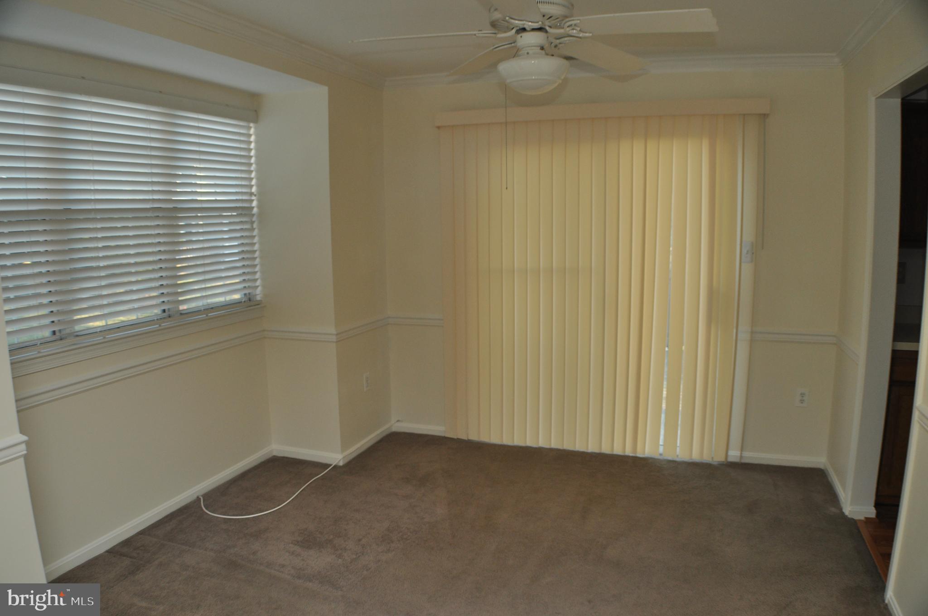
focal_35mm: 33
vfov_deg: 39.9
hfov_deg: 57.3
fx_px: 850
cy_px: 308
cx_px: 464
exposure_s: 1/60
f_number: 5
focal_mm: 22
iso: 400
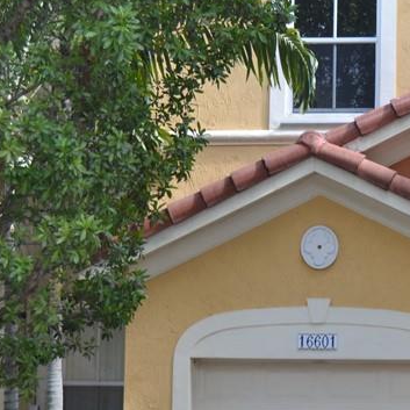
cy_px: 238
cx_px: 455
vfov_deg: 11.7
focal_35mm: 149
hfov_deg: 11.5
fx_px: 1997
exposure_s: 1/125
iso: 140
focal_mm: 38
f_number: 5.6
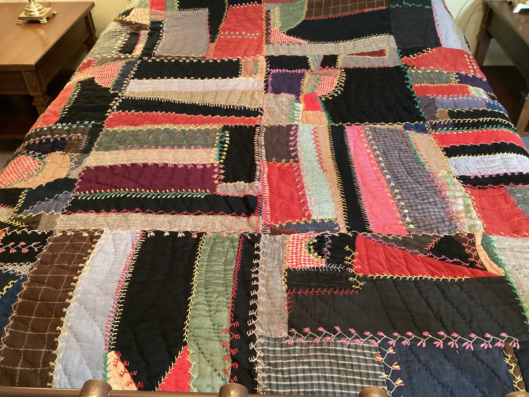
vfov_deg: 45.4
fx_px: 474
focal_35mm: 31
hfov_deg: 58.3
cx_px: 264
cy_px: 198
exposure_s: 1/30
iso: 500
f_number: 2.4
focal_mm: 3.3
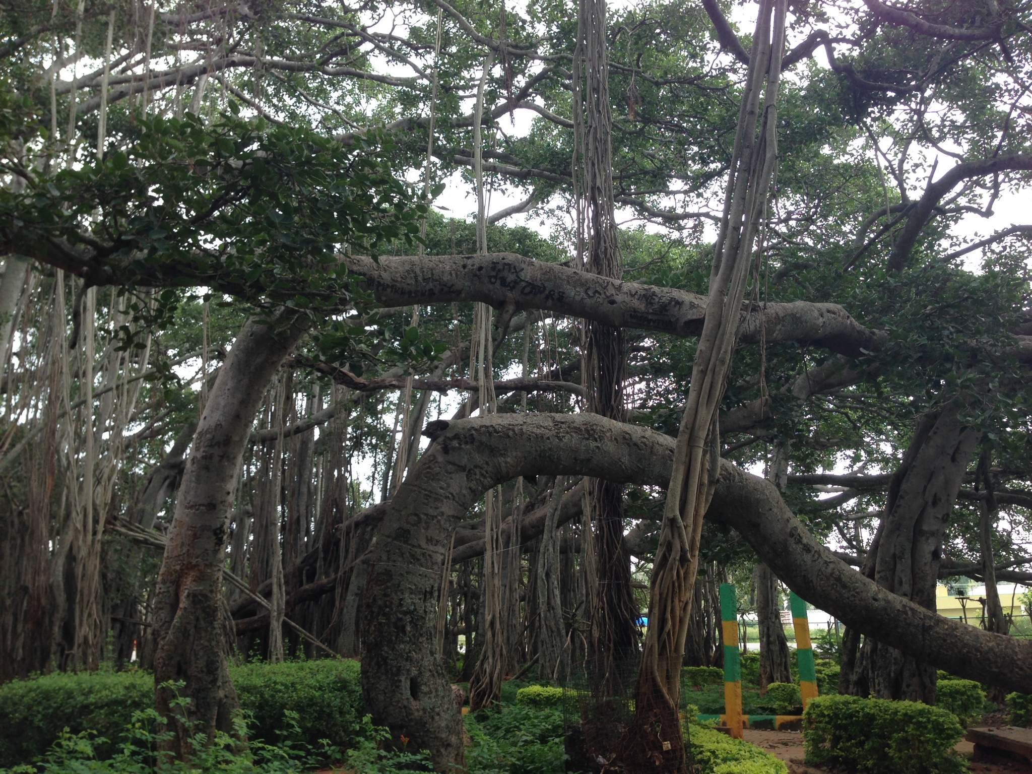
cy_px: 387
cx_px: 516
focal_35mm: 33
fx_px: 984
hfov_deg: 55.4
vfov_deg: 42.9
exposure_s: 1/188
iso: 50
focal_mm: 4.12
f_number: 2.4
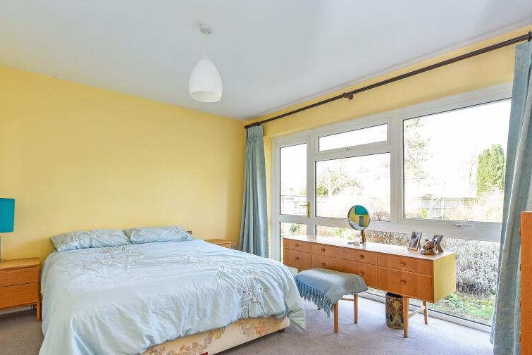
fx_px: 281
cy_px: 204
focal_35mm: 19
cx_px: 278
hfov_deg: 86.8
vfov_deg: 64.3
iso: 400
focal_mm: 14
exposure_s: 1/50
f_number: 7.1
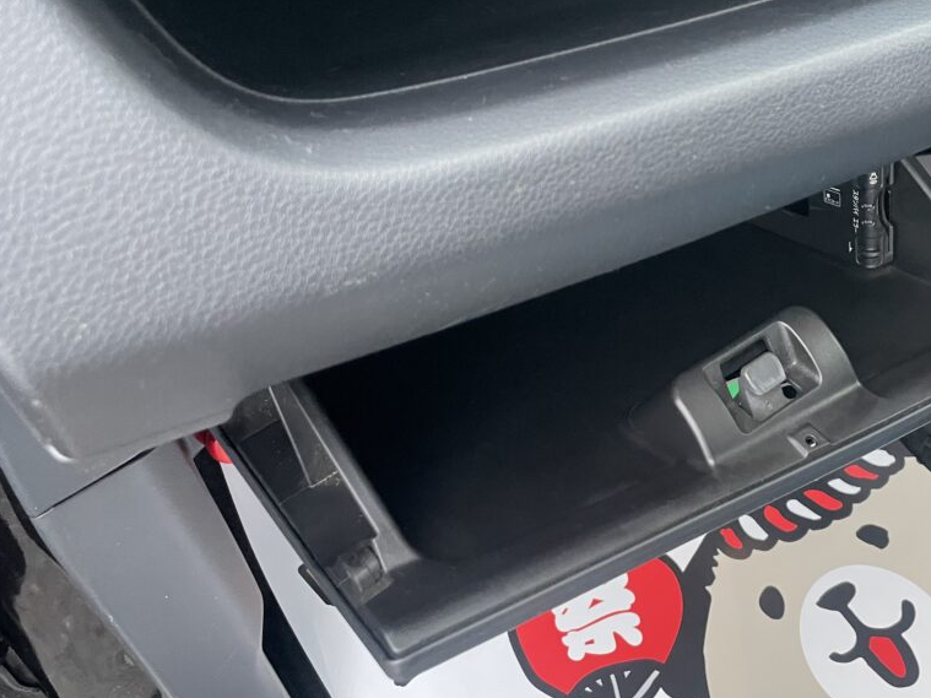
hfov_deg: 48.9
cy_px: 316
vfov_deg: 38.6
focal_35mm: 37
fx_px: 995
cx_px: 649
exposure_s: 1/60
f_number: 1.6
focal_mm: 4.2
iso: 320
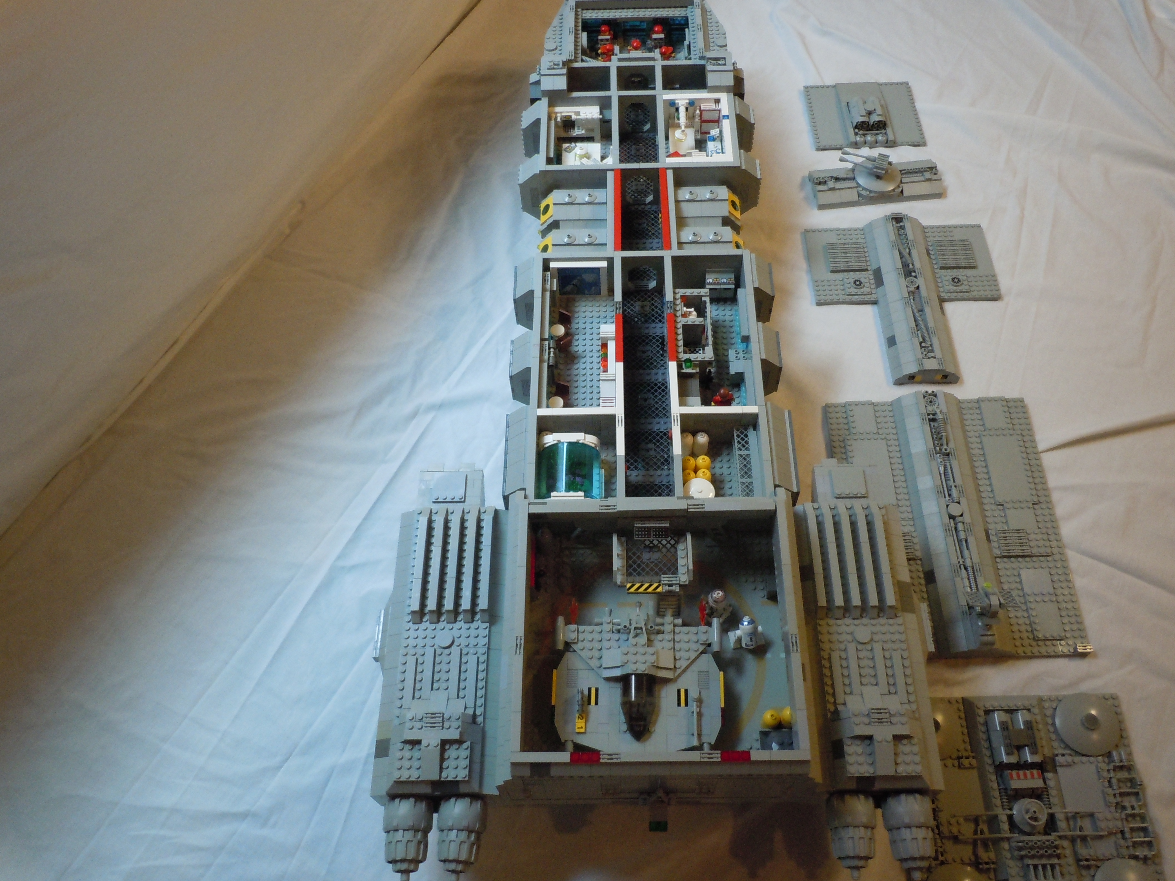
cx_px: 603
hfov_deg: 61.7
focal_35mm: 29
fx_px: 984
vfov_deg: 48.2
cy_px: 439
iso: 400
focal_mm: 5
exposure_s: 1/30
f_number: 3.7
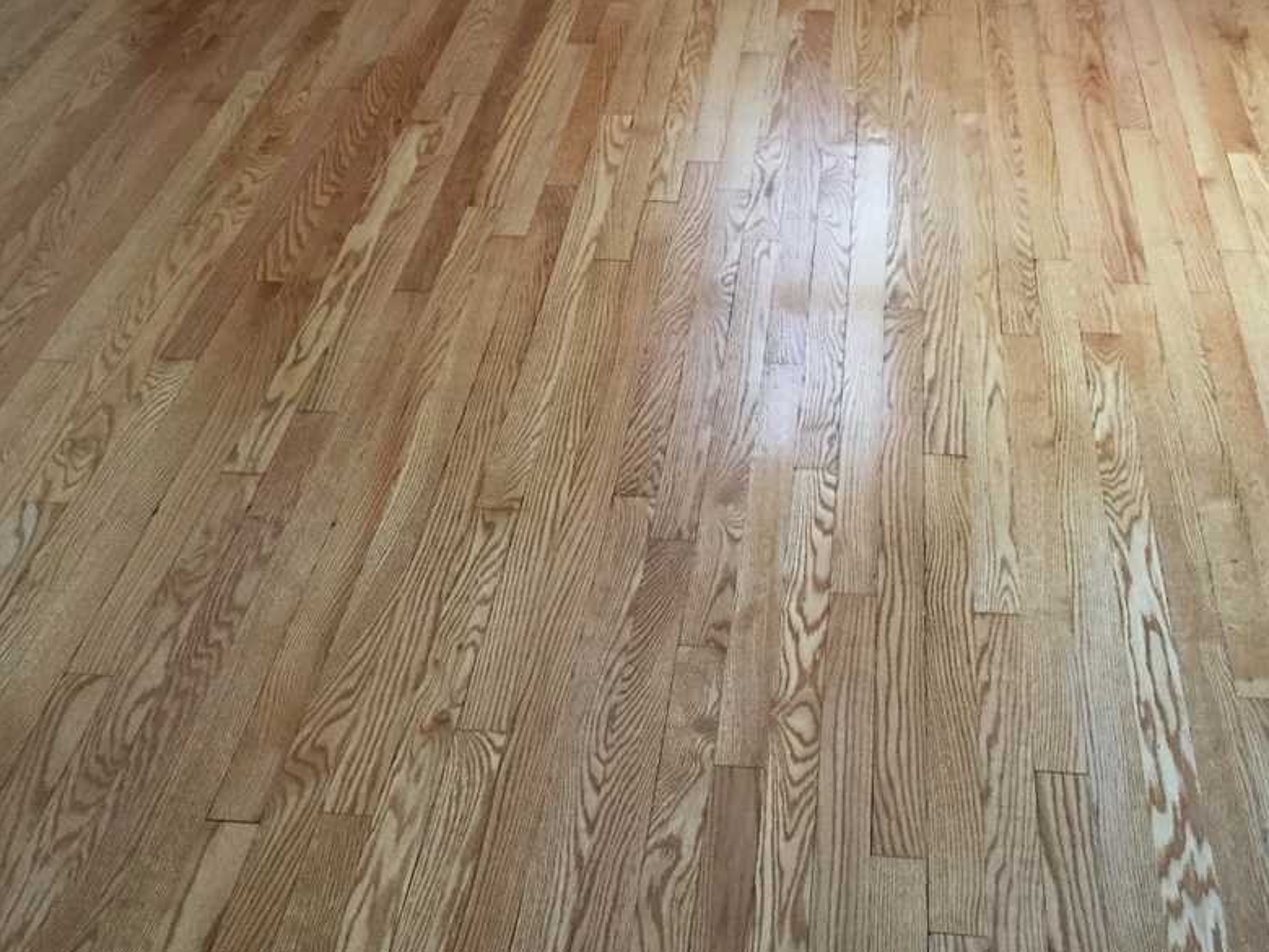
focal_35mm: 53
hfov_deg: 36.1
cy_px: 317
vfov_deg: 27.4
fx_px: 1943
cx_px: 692
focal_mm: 3.3
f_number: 2.4
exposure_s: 1/30
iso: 100
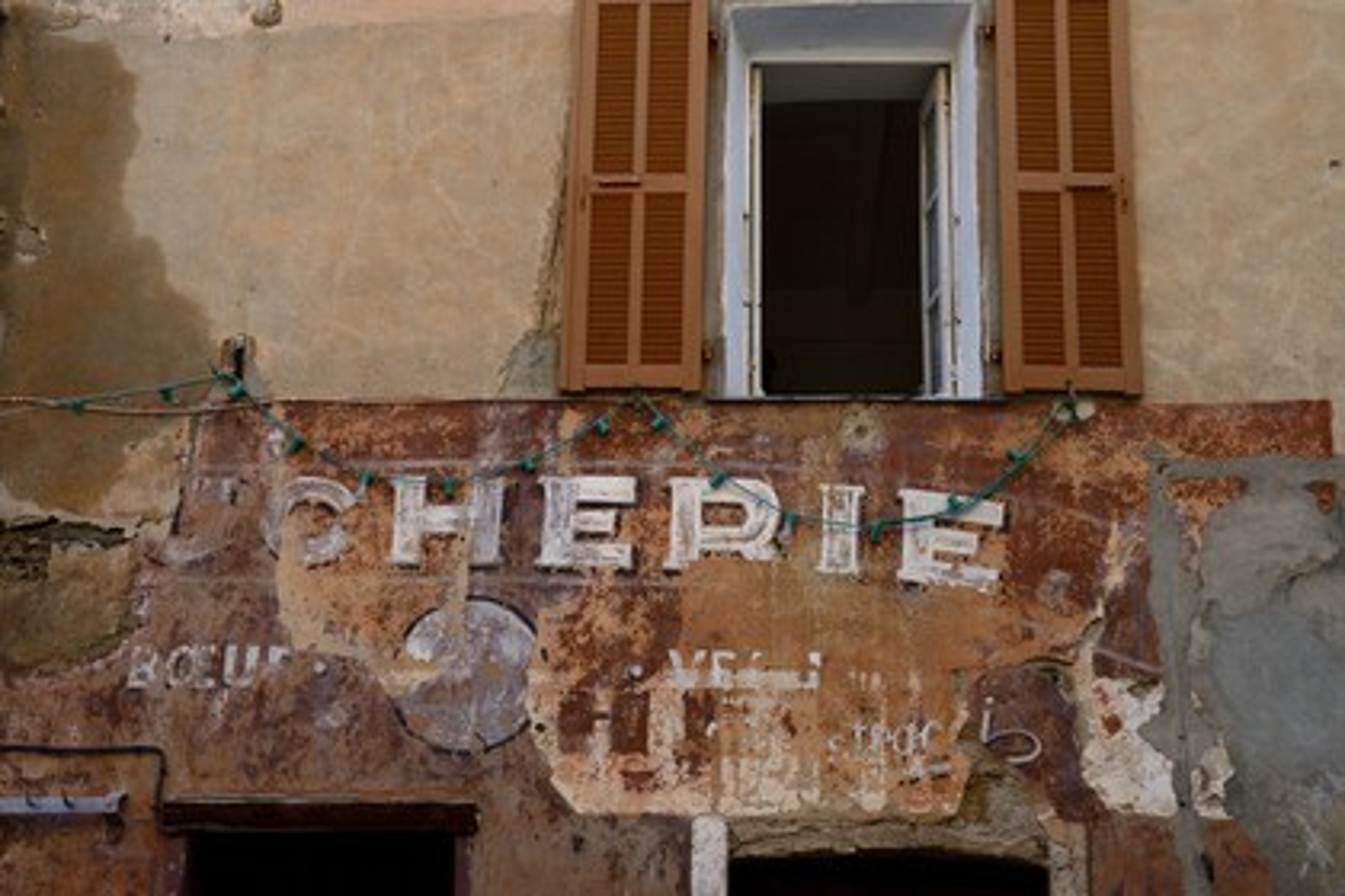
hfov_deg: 43.6
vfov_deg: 29.9
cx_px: 672
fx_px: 1681
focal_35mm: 45
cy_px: 448
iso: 200
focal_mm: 45
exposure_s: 1/160
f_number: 6.3
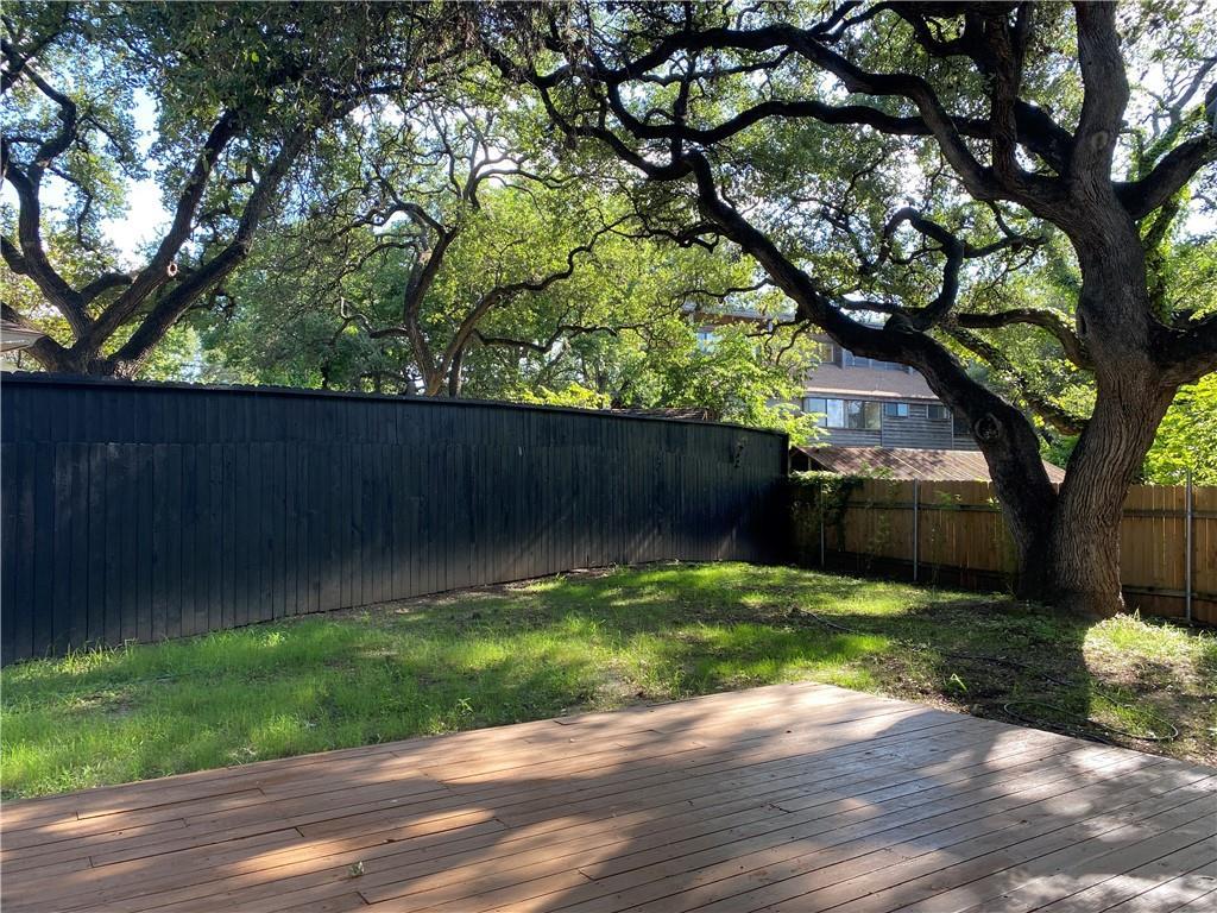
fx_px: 914
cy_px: 456
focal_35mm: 26
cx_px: 608
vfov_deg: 53.1
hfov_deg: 67.3
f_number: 1.8
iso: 32
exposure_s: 1/141
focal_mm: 4.25
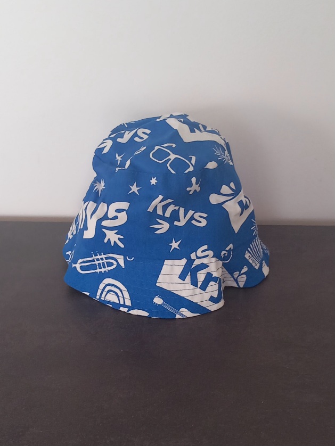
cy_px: 223
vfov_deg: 65.3
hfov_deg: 51.4
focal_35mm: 27
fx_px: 348
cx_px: 168
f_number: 1.8
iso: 160
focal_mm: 4
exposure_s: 1/50
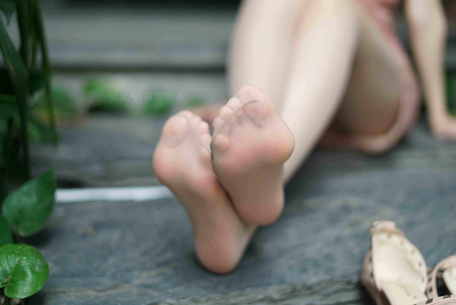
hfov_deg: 39.6
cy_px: 152
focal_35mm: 50
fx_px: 634
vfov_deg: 27.0
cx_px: 228
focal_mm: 50
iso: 200
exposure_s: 1/500
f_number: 2
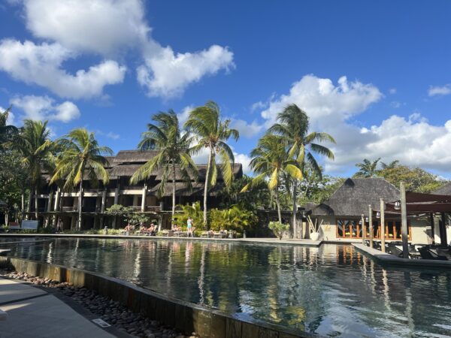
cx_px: 226
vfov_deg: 53.1
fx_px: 339
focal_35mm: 26
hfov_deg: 67.3
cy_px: 169
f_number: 1.5
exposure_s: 1/3571
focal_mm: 5.7
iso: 50
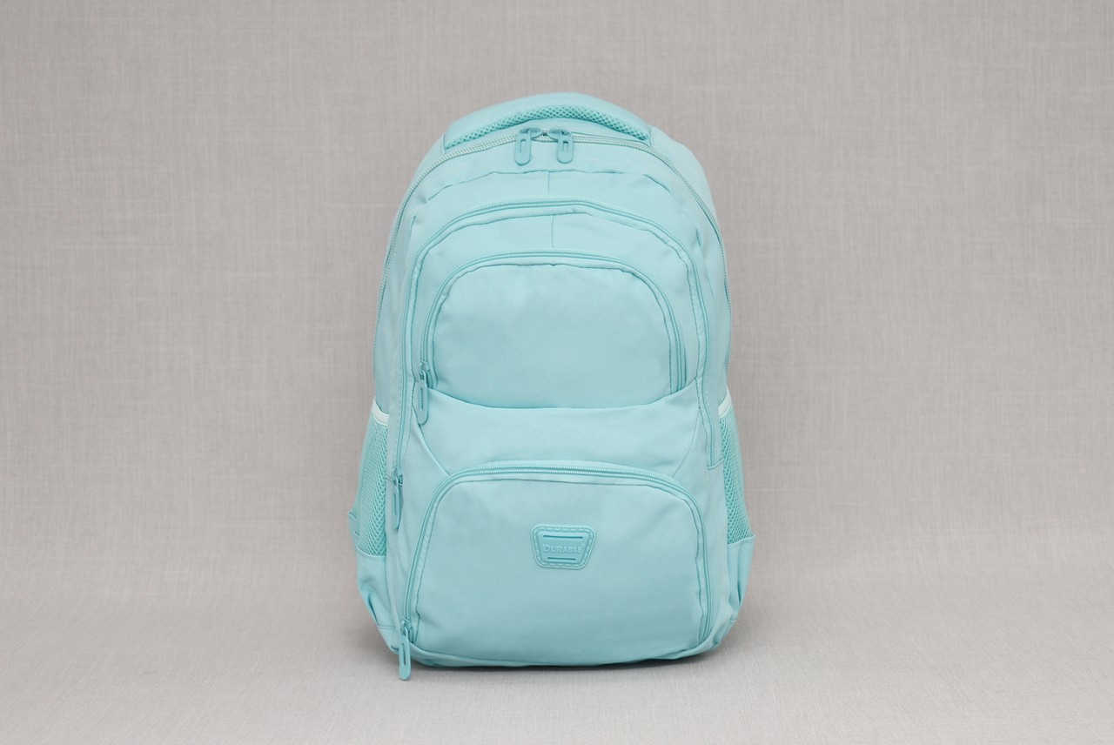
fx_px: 2323
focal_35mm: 75
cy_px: 372
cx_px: 557
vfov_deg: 18.2
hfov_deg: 27.0
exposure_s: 1/60
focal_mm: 50
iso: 100
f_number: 5.6
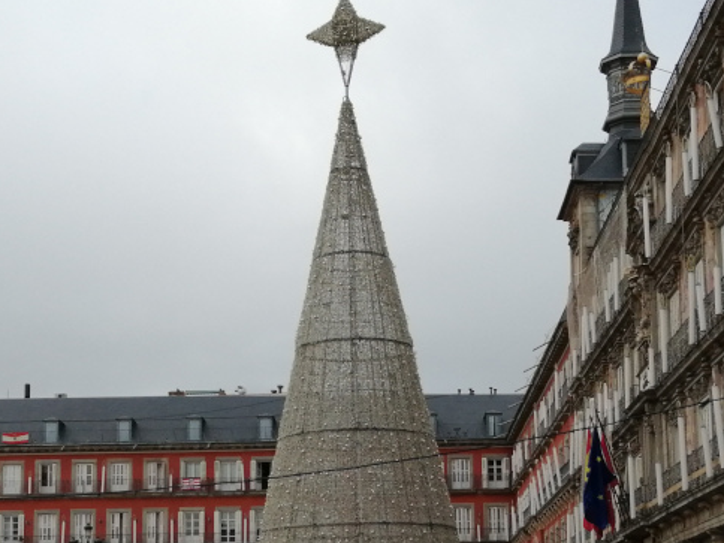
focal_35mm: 64
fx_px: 1339
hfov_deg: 30.3
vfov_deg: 22.6
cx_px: 346
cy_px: 438
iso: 50
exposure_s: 1/889
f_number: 1.8
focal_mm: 3.46
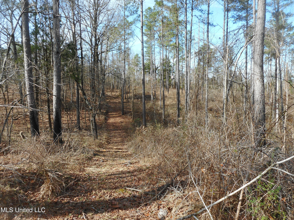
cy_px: 110
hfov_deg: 69.4
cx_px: 147
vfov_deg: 54.9
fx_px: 212
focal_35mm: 25
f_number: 3.7
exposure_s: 1/200
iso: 80
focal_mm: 4.5
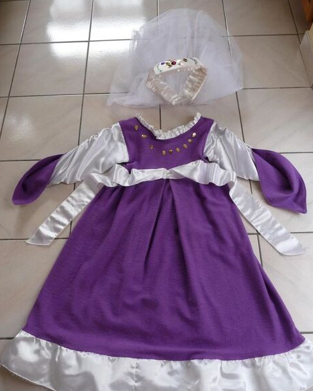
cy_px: 201
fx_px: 348
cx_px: 154
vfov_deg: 58.8
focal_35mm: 30
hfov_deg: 48.5
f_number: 3.3
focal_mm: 4.7
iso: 160
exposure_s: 1/30
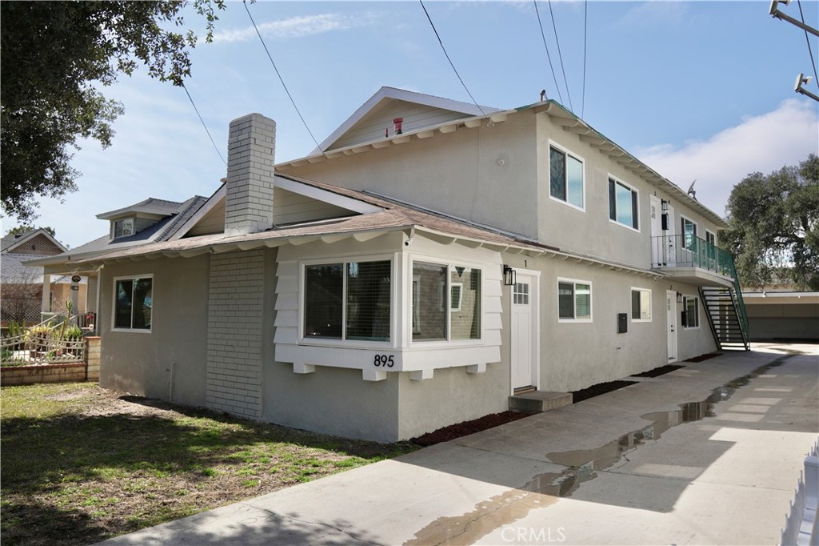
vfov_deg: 53.1
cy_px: 273
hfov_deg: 73.8
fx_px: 546
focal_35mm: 24
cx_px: 410
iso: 100
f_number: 4.5
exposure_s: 1/800
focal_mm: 16
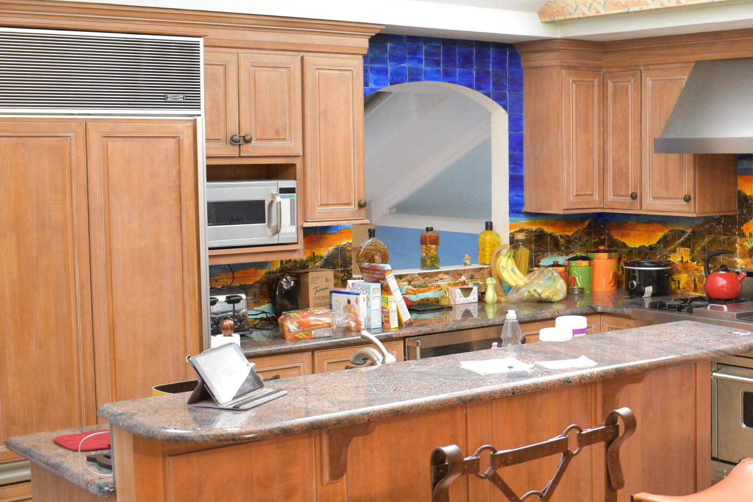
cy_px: 244
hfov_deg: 33.4
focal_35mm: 57
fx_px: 1192
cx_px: 661
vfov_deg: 23.8
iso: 1600
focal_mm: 18
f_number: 3.5
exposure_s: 1/30
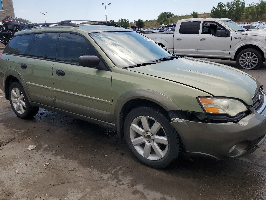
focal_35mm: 28
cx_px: 135
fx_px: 215
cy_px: 94
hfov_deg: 63.4
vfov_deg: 49.7
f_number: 1.5
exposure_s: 1/3333
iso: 50
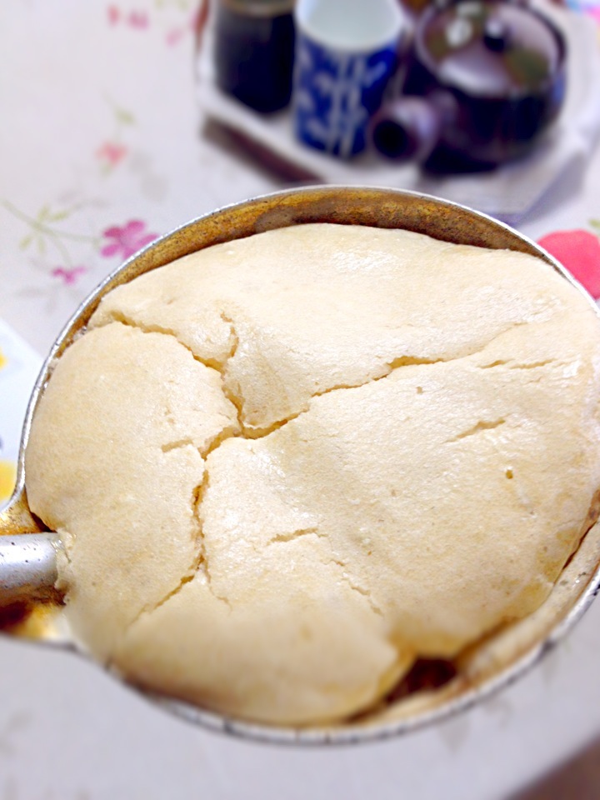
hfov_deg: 40.7
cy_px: 400
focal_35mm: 35
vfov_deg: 52.6
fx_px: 809
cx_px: 300
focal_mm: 4.28
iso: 80
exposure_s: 1/20
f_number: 2.4
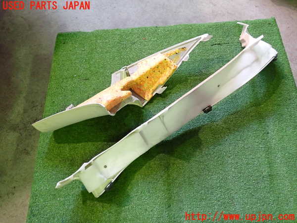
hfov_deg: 60.0
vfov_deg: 46.8
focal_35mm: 30
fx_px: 257
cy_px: 112
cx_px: 148
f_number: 2.3
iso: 500
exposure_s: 1/50
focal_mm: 5.4
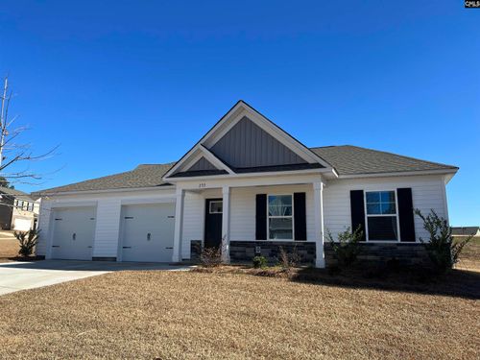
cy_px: 180
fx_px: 361
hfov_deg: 67.3
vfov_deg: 53.1
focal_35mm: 26
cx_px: 240
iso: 50
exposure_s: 1/3077
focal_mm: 5.7
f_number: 1.5
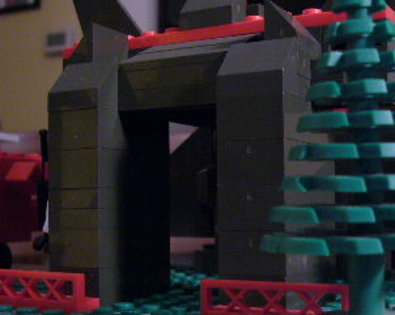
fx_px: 677
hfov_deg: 32.4
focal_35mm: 58
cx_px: 241
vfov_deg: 26.1
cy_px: 204
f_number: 2.8
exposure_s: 1/8
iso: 200
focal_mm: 4.6
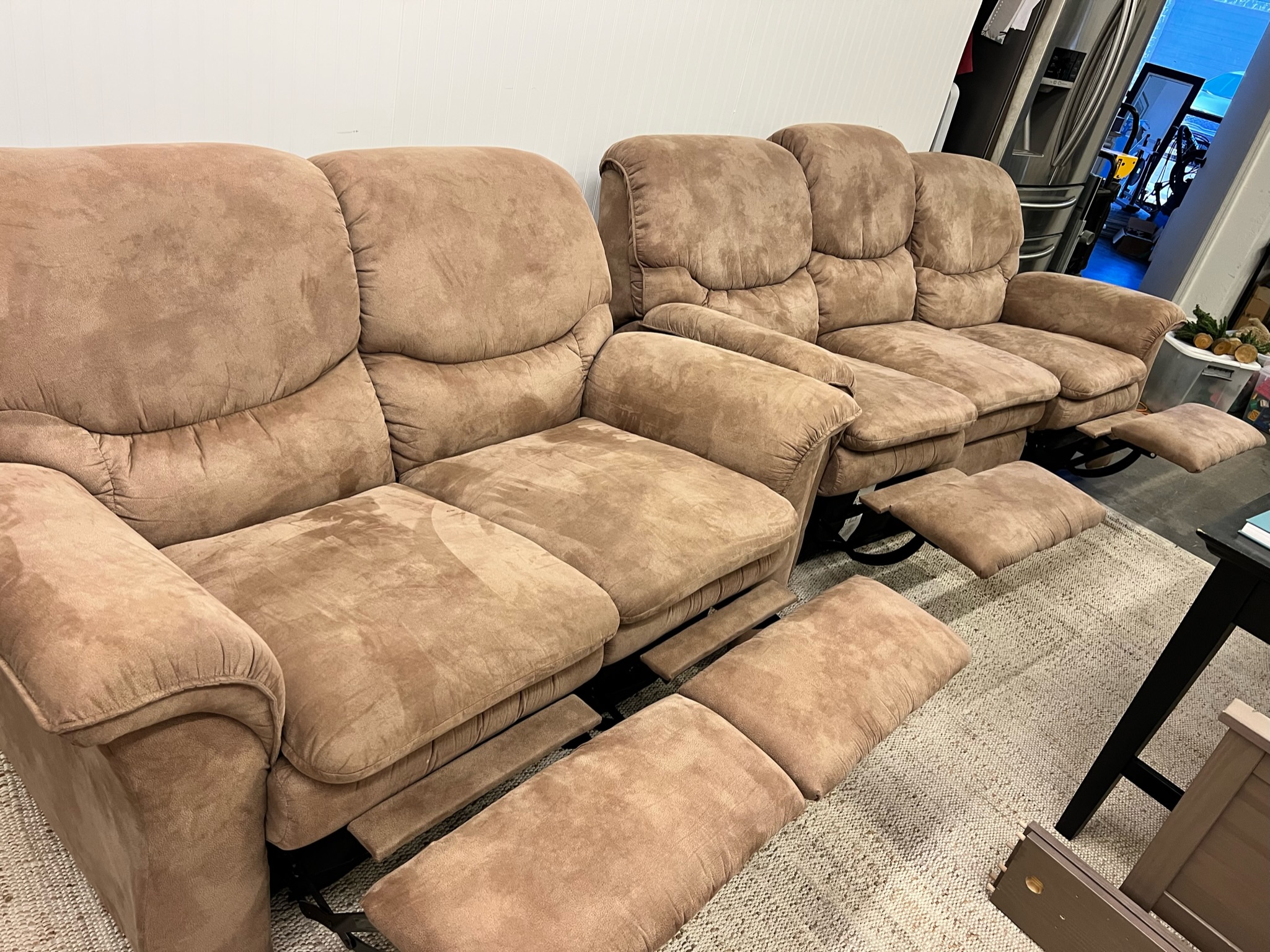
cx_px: 635
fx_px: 954
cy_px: 476
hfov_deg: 67.3
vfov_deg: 53.0
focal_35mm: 26
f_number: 1.5
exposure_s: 1/60
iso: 250
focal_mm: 5.7
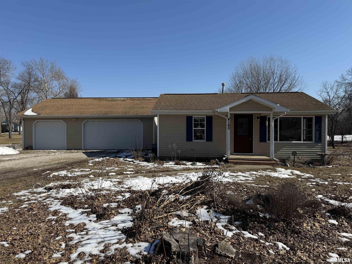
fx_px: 244
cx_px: 176
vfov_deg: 56.8
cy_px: 132
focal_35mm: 24
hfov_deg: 71.6
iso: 80
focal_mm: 6.76
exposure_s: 1/5814
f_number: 1.78
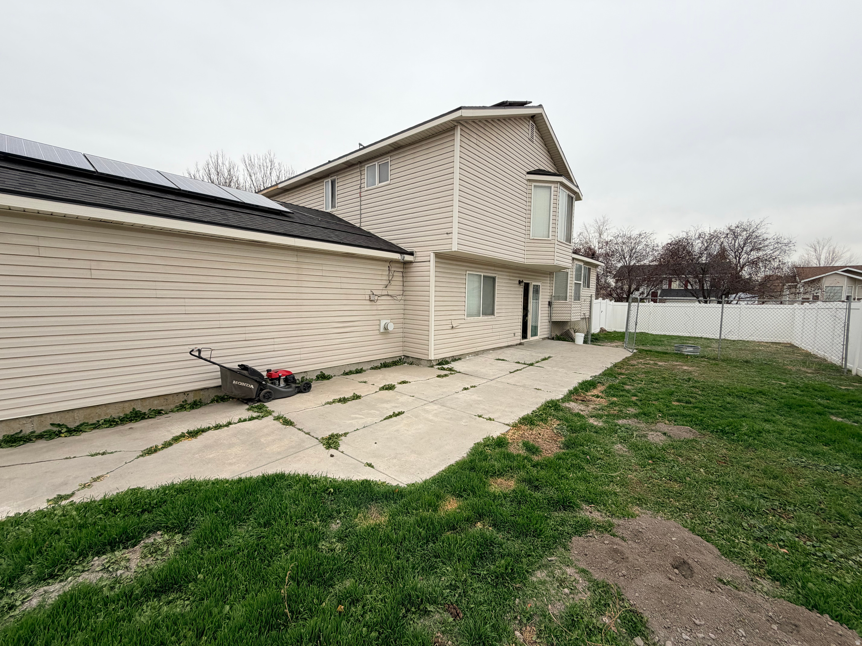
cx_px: 431
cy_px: 323
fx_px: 349
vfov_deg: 85.7
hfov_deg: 102.1
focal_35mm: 14
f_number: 2.2
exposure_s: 1/585
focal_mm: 2.22
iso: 40
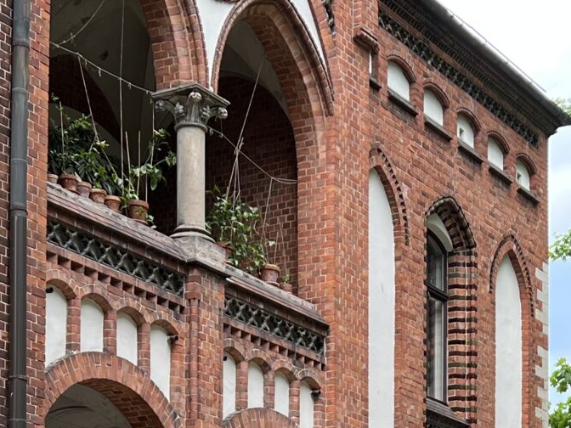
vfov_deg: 14.0
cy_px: 653
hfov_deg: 19.6
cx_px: 450
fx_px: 1633
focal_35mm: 99
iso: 50
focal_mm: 5.7
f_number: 1.5
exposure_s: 1/488
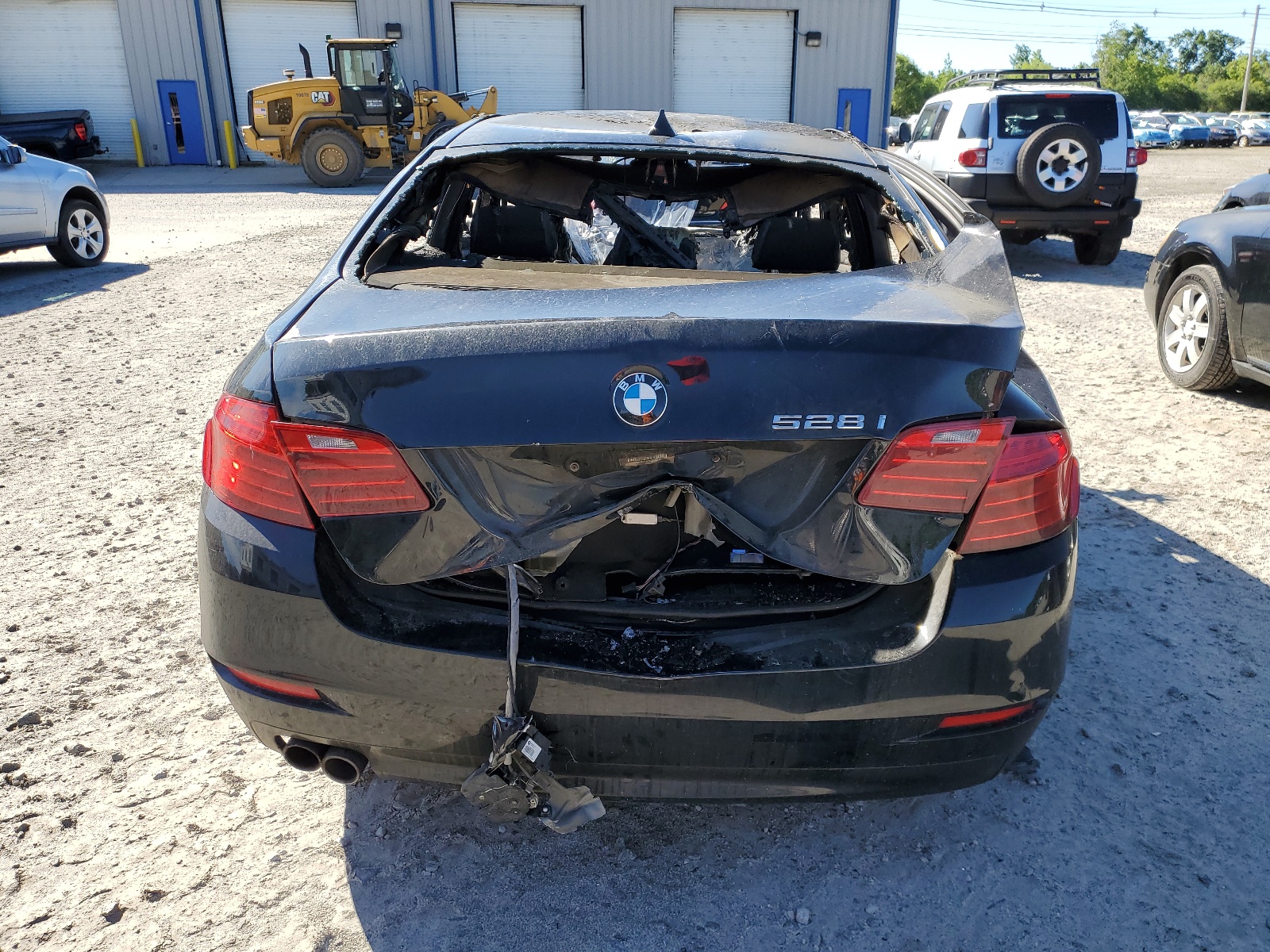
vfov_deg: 53.1
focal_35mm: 26
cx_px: 635
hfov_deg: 67.3
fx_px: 954
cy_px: 476
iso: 50
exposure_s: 1/1429
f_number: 1.5
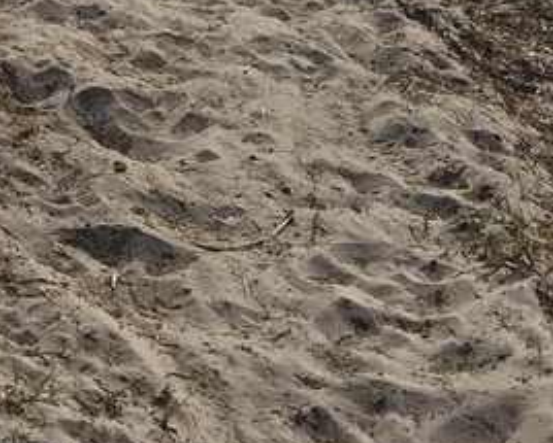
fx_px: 2212
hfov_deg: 13.5
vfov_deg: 10.7
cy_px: -385
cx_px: -254
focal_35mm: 135
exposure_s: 1/4950
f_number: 2.2
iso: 32
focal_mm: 4.15
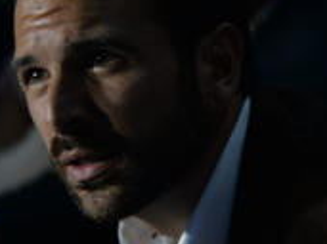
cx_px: 251
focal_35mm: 282
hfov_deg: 7.0
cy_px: 151
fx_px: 2662
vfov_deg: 5.3
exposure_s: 1/80
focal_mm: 100
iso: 500
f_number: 2.8
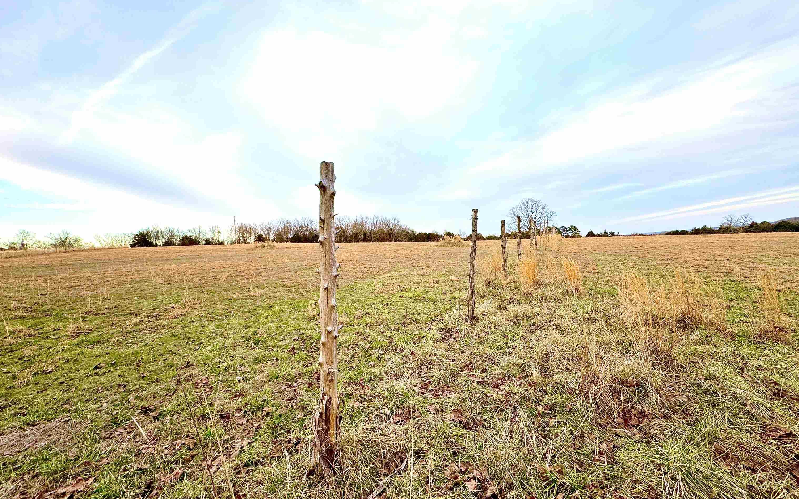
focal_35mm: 15
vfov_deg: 74.8
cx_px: 400
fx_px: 327
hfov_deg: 101.5
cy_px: 258
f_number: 2.2
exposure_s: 1/99
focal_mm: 2.22
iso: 50
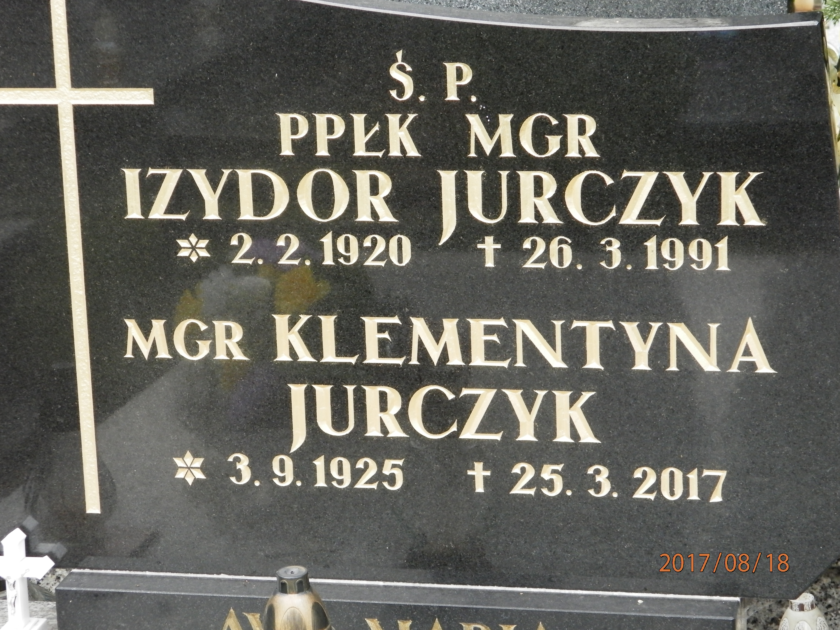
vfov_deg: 14.0
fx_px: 2572
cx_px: 420
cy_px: 315
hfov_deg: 18.5
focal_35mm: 106
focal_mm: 19
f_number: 4.5
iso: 200
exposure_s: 1/40
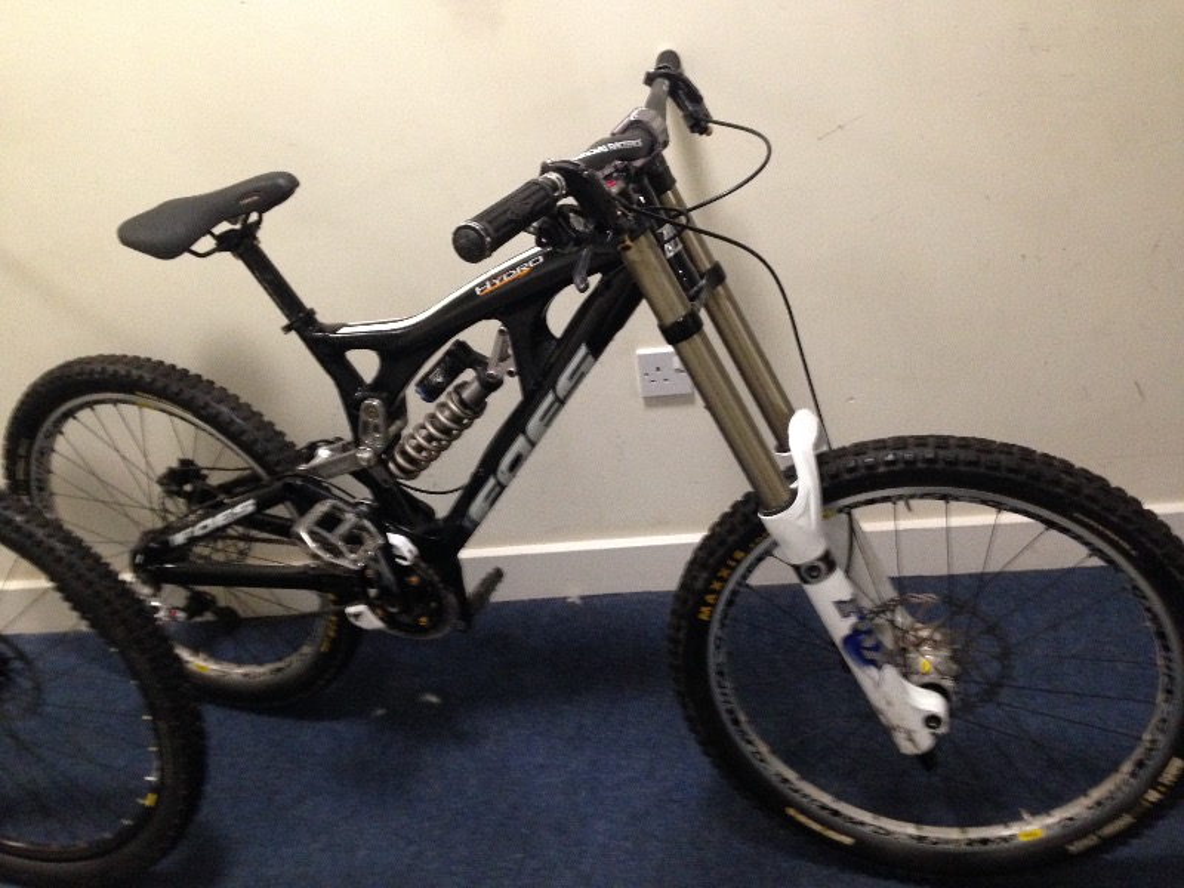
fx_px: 1129
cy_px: 444
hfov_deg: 55.4
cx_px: 592
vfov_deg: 42.9
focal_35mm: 33
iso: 400
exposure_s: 1/17
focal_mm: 4.12
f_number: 2.4
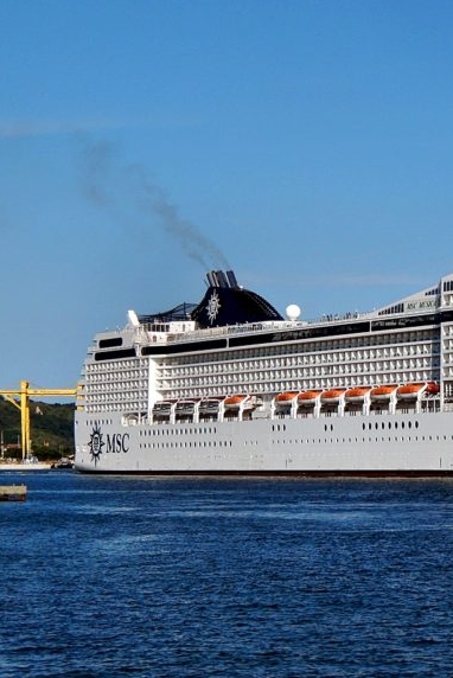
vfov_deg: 17.1
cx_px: 428
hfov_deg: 11.3
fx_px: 2262
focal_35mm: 120
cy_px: 339
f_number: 8.6
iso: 125
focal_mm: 15.3
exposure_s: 1/640
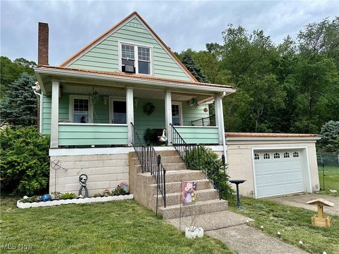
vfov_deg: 56.8
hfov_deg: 71.6
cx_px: 170
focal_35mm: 24
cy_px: 127
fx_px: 235
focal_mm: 6.86
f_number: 1.78
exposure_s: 1/3247
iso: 80
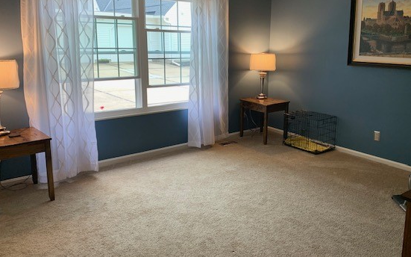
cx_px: 237
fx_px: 358
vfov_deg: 39.3
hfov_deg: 59.4
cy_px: 105
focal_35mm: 32
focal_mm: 4.25
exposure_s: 1/60
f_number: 1.8
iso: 64
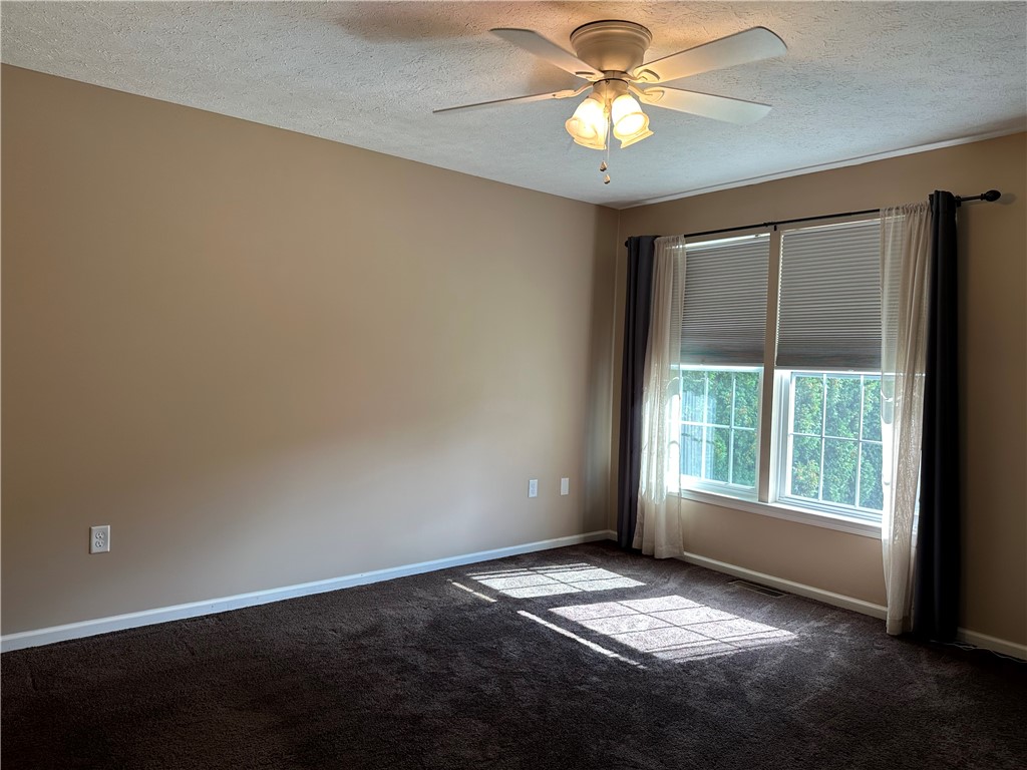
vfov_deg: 56.8
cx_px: 514
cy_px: 385
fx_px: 712
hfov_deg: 71.6
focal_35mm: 24
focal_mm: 6.86
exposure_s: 1/120
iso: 100
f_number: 1.78
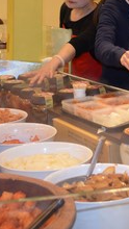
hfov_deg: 14.3
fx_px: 498
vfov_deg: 25.0
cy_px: 17
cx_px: 152
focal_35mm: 82
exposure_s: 1/80
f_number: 3.5
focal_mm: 18
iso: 400
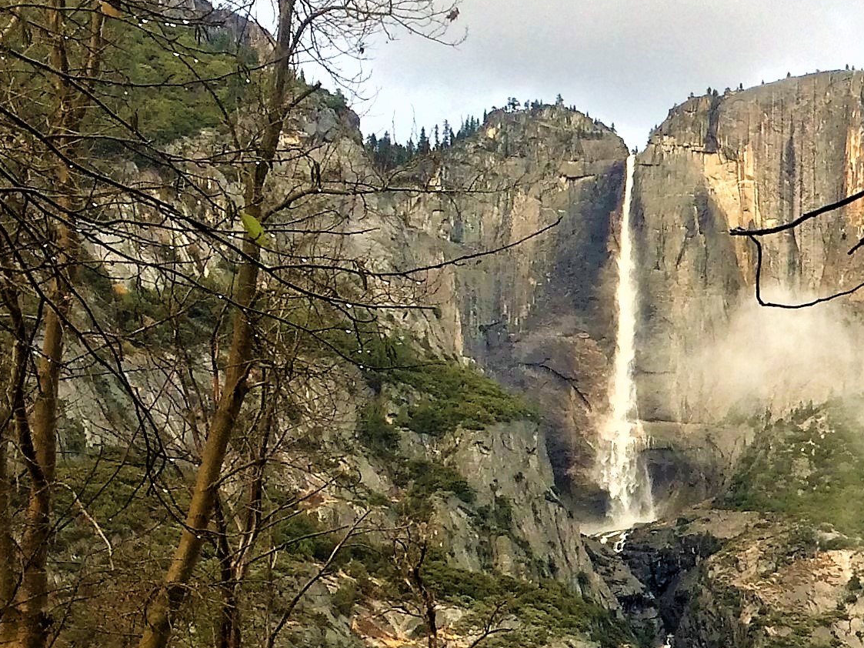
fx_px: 2046
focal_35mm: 82
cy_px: 560
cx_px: 985
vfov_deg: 17.8
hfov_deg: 22.3
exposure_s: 1/128
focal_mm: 4.15
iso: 32
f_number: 2.2
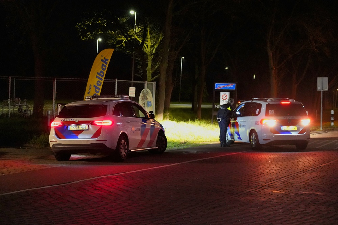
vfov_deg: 20.3
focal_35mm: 67
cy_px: 112
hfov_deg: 30.1
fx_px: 629
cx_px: 169
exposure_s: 1/25
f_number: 4
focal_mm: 67
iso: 12800
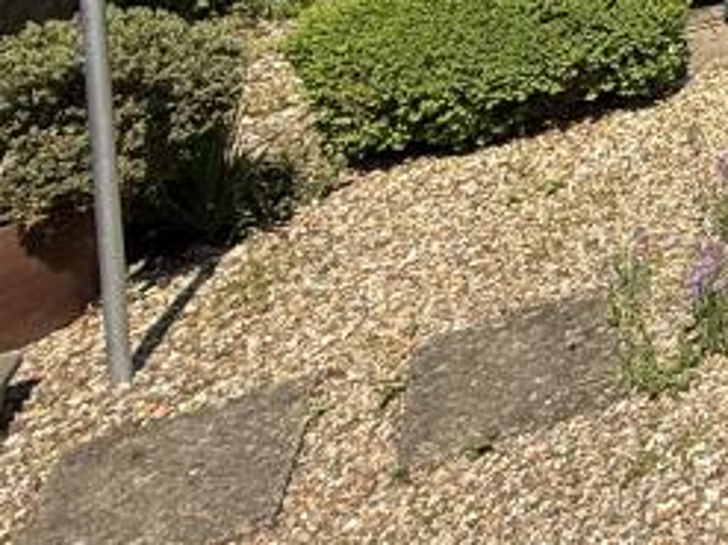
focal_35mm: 58
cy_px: -339
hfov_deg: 19.9
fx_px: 1219
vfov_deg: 20.4
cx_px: 1409
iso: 50
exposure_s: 1/1339
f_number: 2.2
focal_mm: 2.22
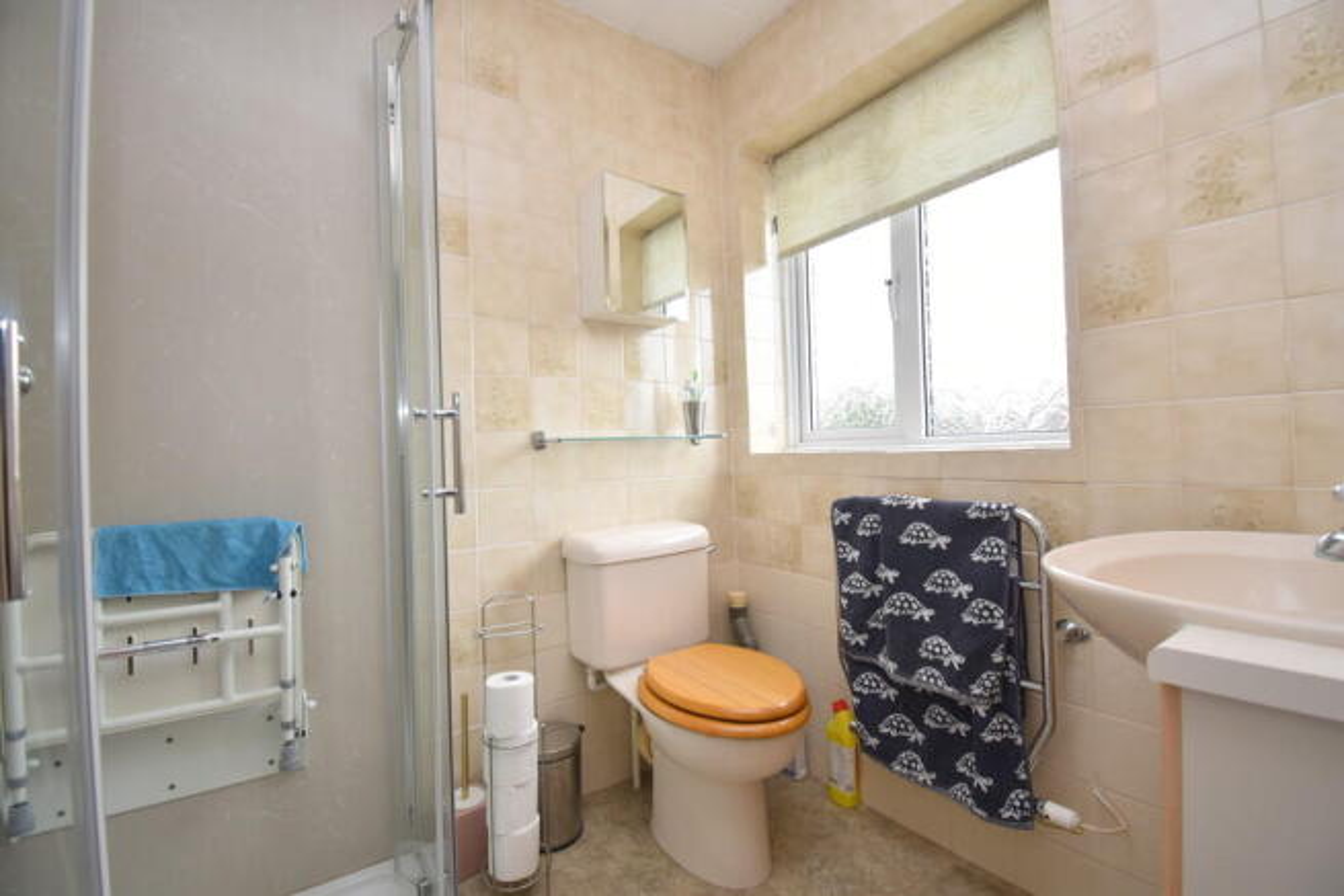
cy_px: 448
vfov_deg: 77.4
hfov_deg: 100.4
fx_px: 560
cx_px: 672
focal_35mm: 15
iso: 220
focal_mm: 10
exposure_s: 1/200
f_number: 5
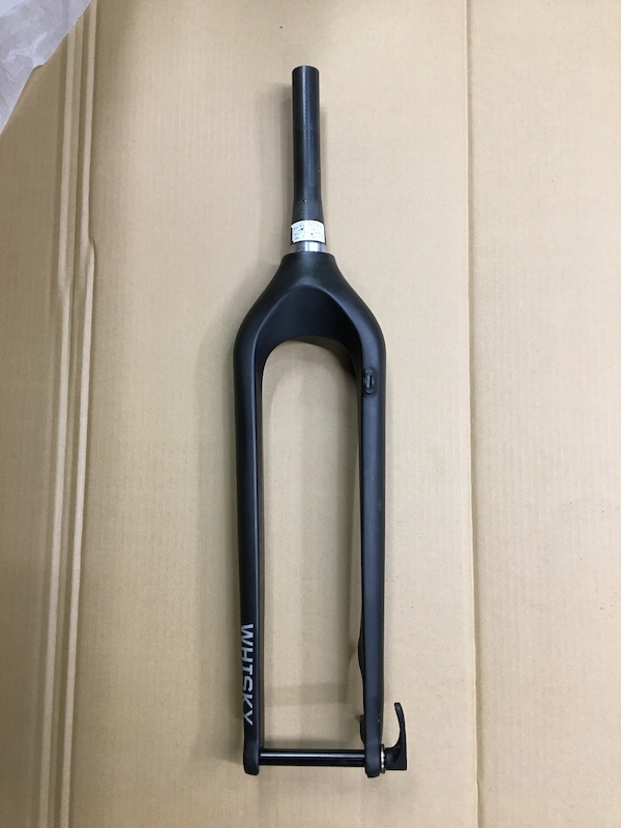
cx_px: 310
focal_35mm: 29
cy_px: 414
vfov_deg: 61.7
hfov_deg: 48.2
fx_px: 694
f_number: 2.2
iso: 100
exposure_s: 1/30
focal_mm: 4.15
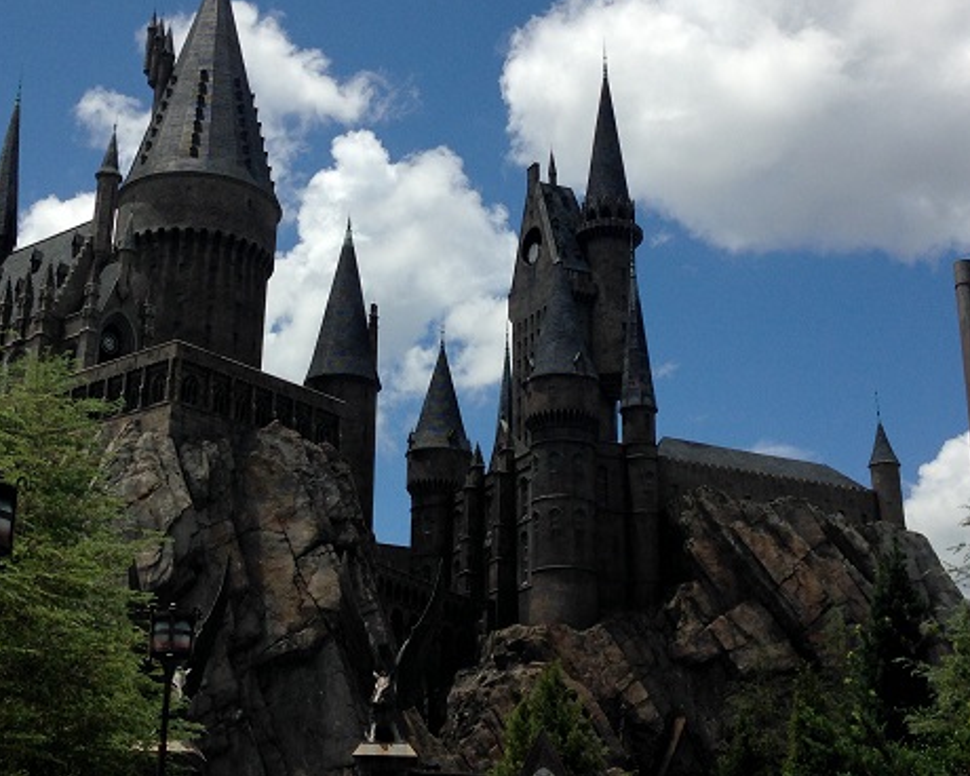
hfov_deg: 33.5
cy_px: 308
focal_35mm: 56
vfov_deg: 27.1
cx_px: 428
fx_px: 1608
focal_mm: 4.12
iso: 50
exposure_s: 1/3195
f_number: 2.4
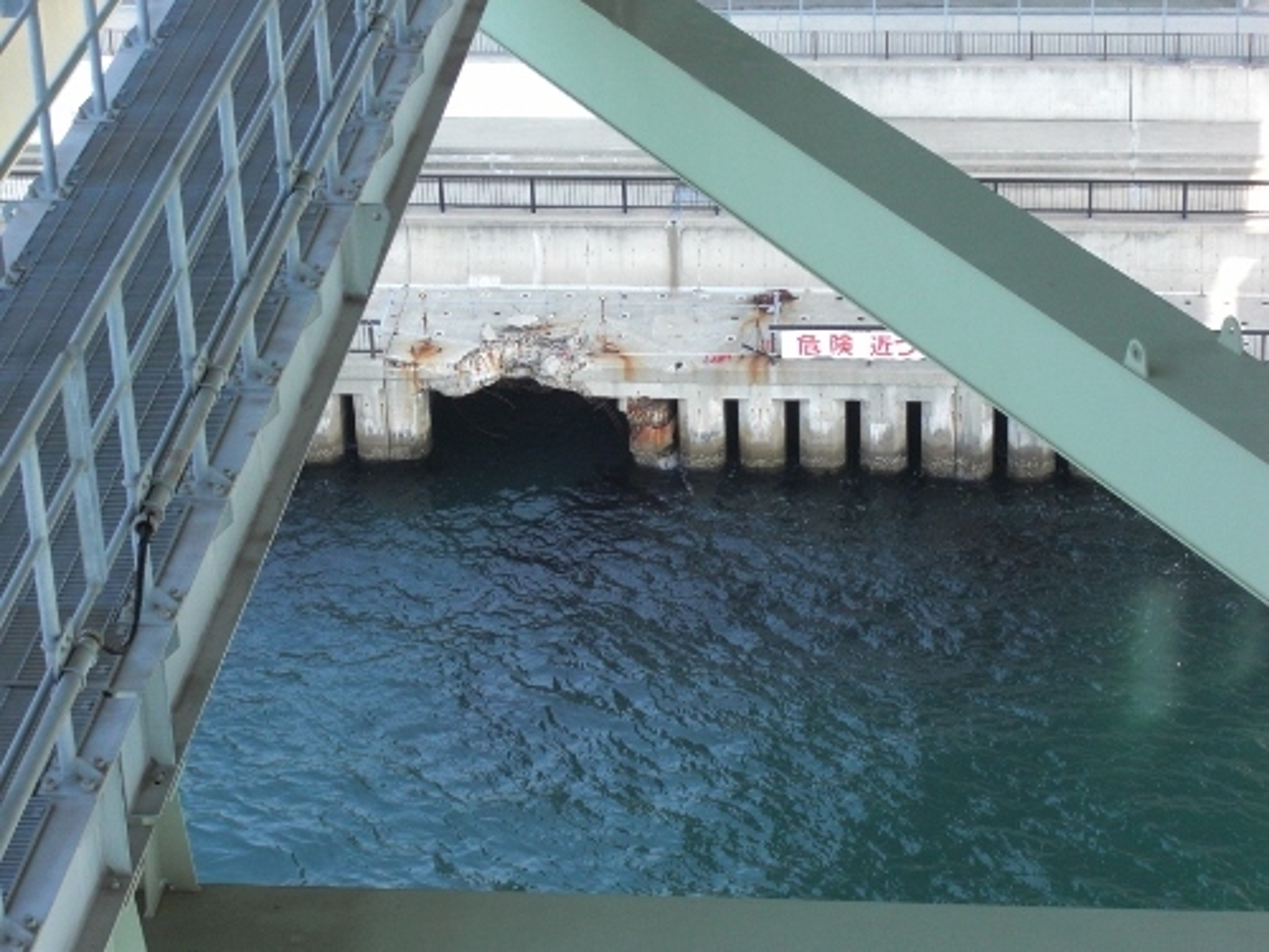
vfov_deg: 13.2
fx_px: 4106
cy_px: 476
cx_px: 634
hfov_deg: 17.6
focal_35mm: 112
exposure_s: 1/160
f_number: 5.8
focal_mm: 19.6
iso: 200
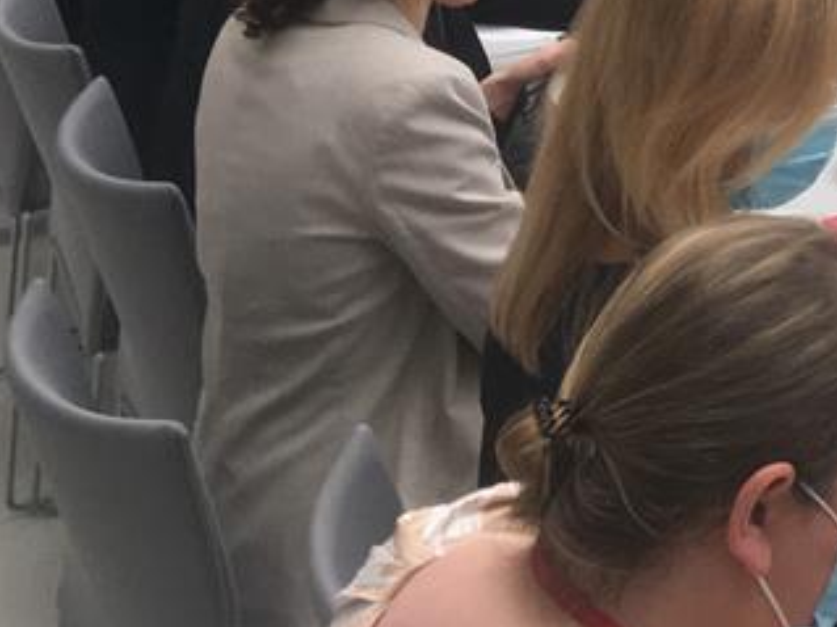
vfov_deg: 12.4
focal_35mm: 109
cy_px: -519
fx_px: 2635
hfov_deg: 16.5
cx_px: 1254
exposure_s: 1/100
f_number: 2.2
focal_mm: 4.15
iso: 32
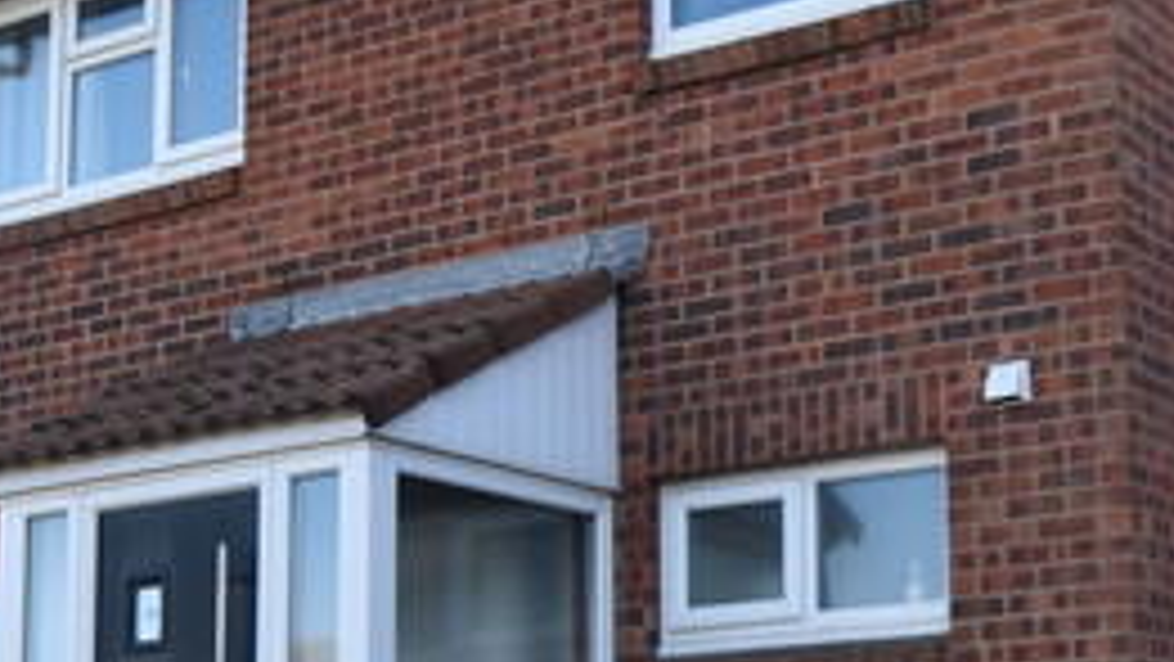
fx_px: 2212
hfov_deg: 29.0
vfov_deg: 16.7
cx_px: 967
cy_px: 619
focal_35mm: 71
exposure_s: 1/250
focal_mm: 11.5
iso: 200
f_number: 5.6
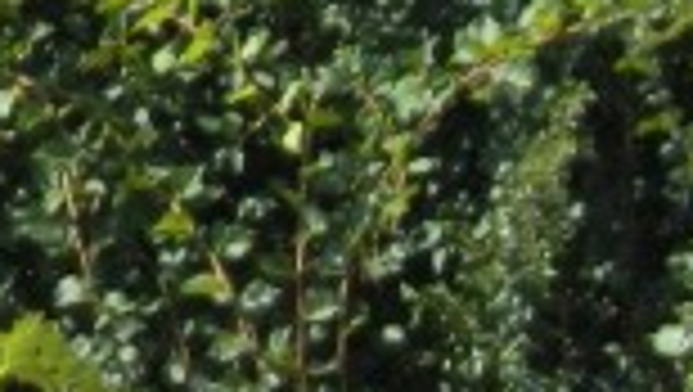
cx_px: 1332
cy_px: 1631
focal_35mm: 932
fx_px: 17144
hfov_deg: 2.3
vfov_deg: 1.3
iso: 140
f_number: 4.7
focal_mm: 23.2
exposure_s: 1/500
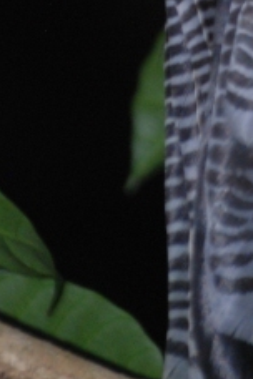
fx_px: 15632
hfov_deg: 0.9
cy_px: -193
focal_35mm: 1483
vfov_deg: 1.4
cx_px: 290
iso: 400
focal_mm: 220
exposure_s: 1/60
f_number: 5.3
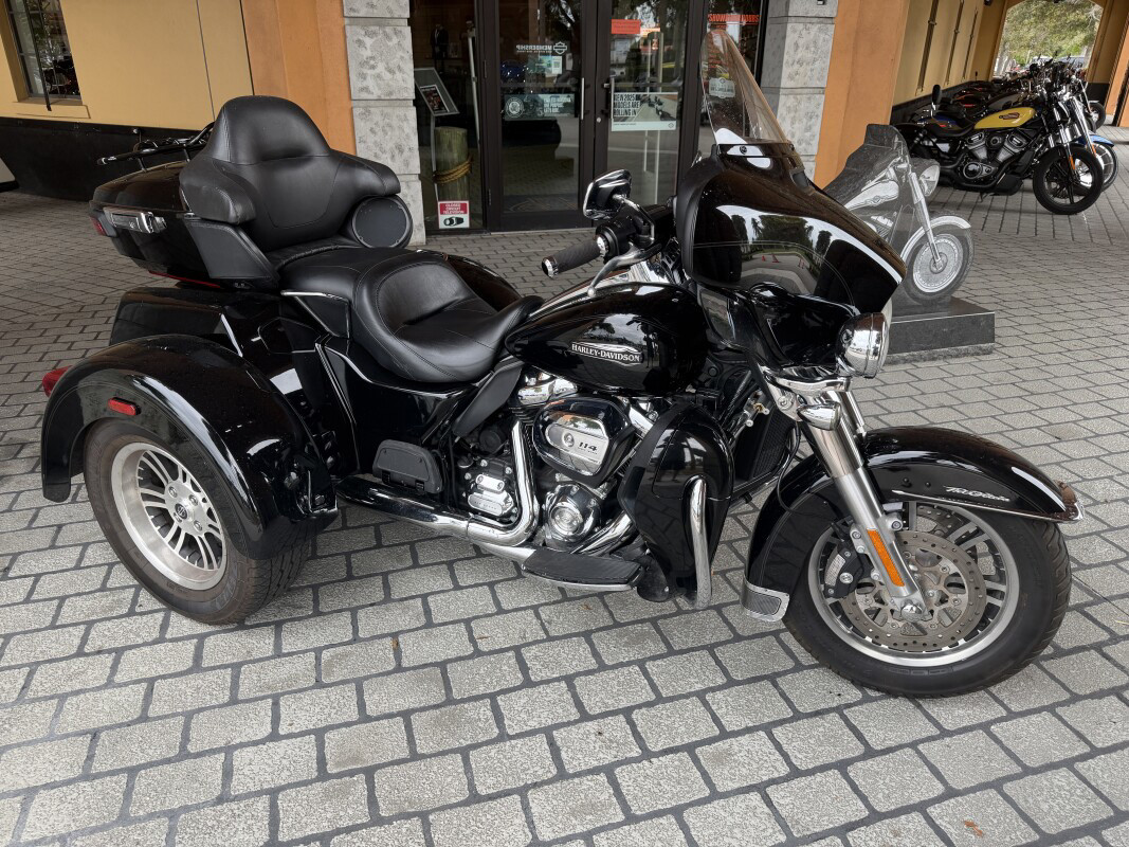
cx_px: 564
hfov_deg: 71.6
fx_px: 783
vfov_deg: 56.8
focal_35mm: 24
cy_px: 424
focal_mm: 6.76
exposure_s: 1/312
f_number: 1.78
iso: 80
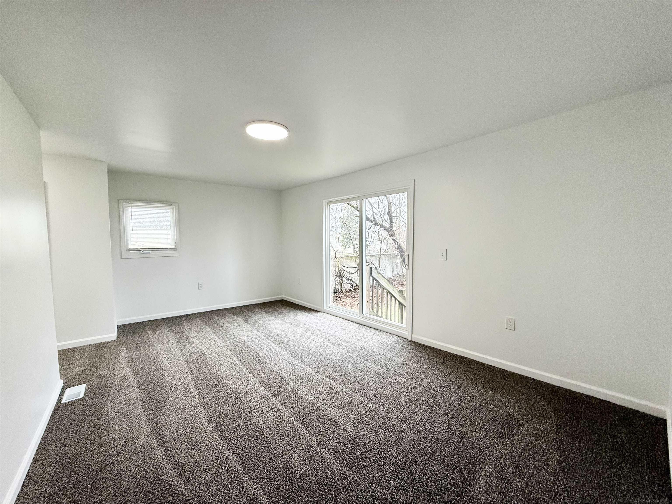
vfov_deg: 85.7
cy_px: 252
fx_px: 272
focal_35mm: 14
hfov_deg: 102.1
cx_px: 336
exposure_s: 1/120
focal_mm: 2.22
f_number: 2.2
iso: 100
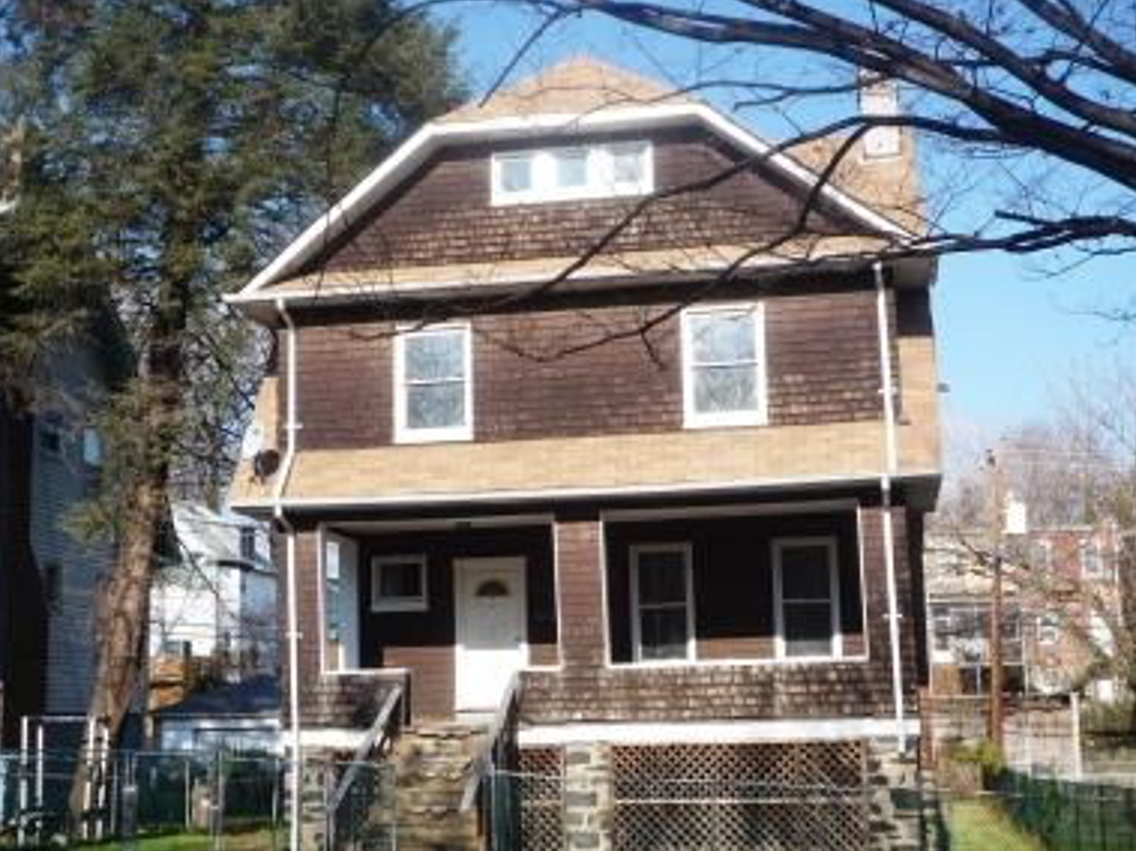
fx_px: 1706
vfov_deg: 28.0
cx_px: 543
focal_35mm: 52
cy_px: 497
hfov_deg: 36.8
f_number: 4.3
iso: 100
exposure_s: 1/500
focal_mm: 7.8
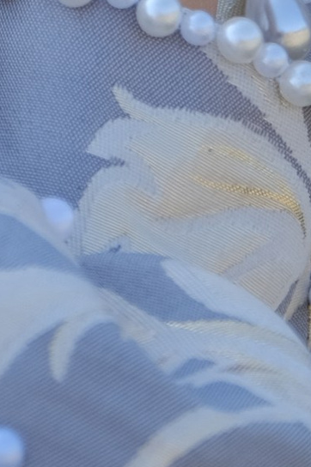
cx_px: -451
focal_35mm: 650
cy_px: -941
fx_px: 8433
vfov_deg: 3.1
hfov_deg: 2.1
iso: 160
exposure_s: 1/800
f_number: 2.8
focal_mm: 61
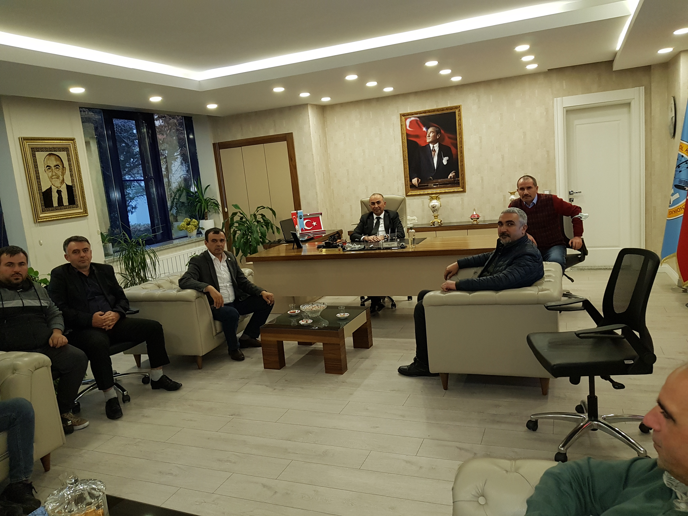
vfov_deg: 53.1
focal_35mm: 26
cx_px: 344
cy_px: 258
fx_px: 517
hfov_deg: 67.3
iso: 200
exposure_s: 1/33
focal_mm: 4.2
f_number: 1.7
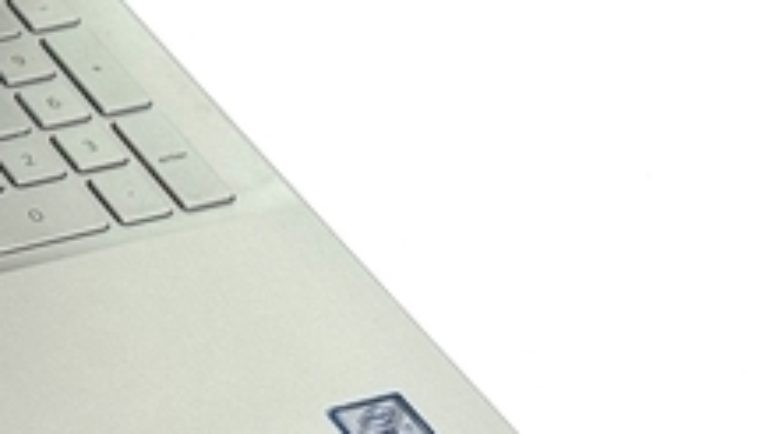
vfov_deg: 6.3
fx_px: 3913
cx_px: -597
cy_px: -4
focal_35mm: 191
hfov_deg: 10.6
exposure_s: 1/134
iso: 64
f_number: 1.78
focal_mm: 6.76
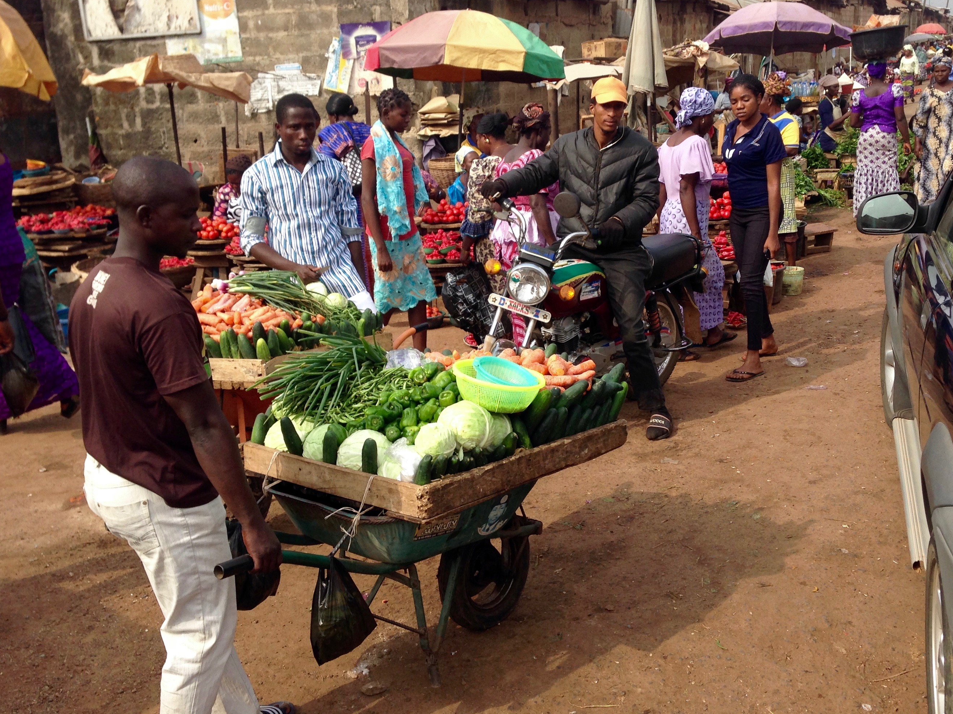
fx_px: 1129
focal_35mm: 41
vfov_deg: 35.1
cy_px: 330
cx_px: 504
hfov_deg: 45.8
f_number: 2.4
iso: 50
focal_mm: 4.12
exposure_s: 1/889
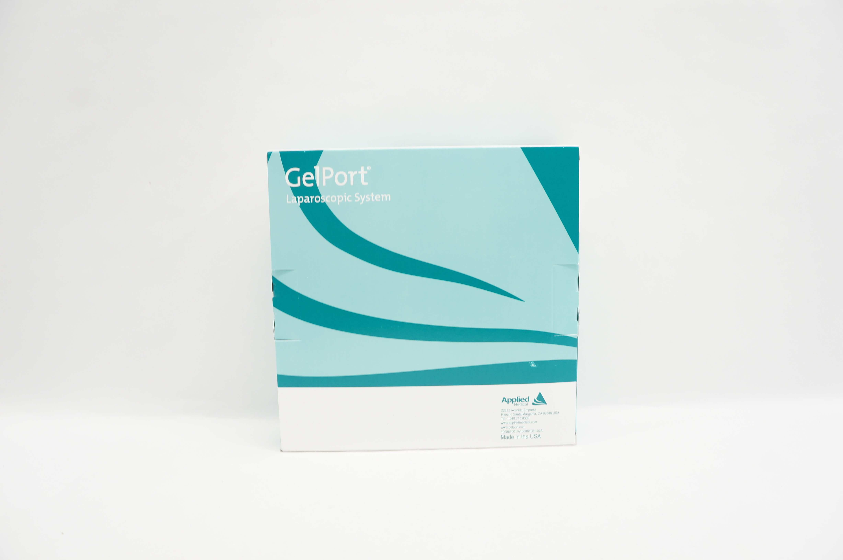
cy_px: 280
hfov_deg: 67.4
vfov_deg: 47.8
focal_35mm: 27
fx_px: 632
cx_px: 422
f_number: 6.3
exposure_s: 1/25
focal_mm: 18
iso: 200
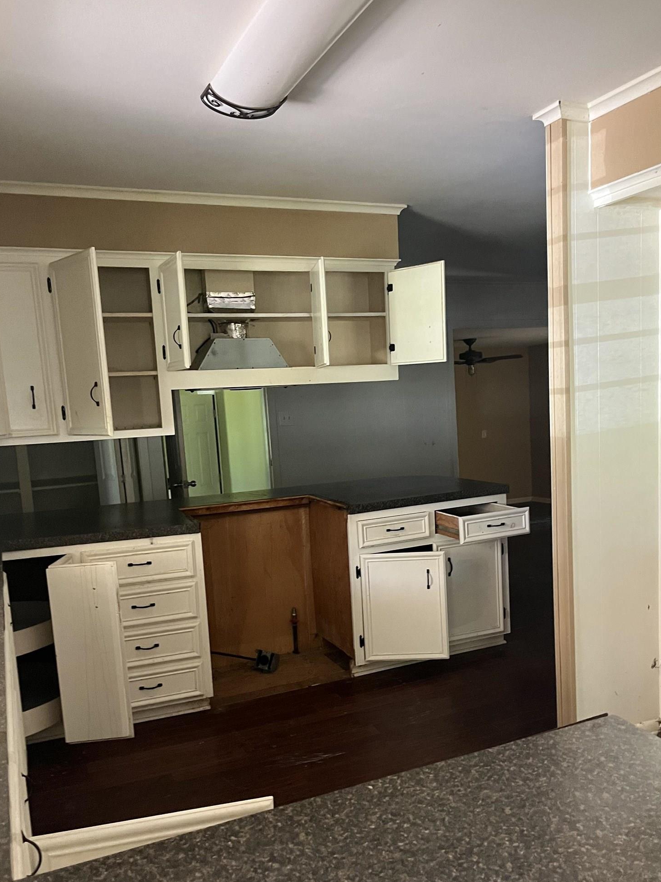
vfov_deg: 58.2
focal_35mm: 31
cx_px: 360
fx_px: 789
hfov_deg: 45.4
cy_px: 494
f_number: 1.6
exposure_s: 1/60
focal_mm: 5.1
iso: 400
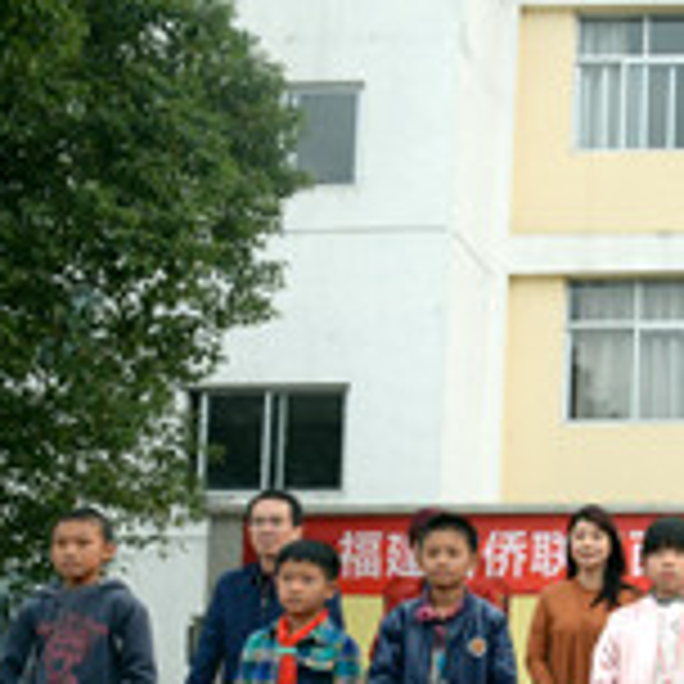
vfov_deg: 24.9
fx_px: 1498
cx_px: 990
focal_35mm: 67
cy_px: 628
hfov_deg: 21.9
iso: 640
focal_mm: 24
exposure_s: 1/40
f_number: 22
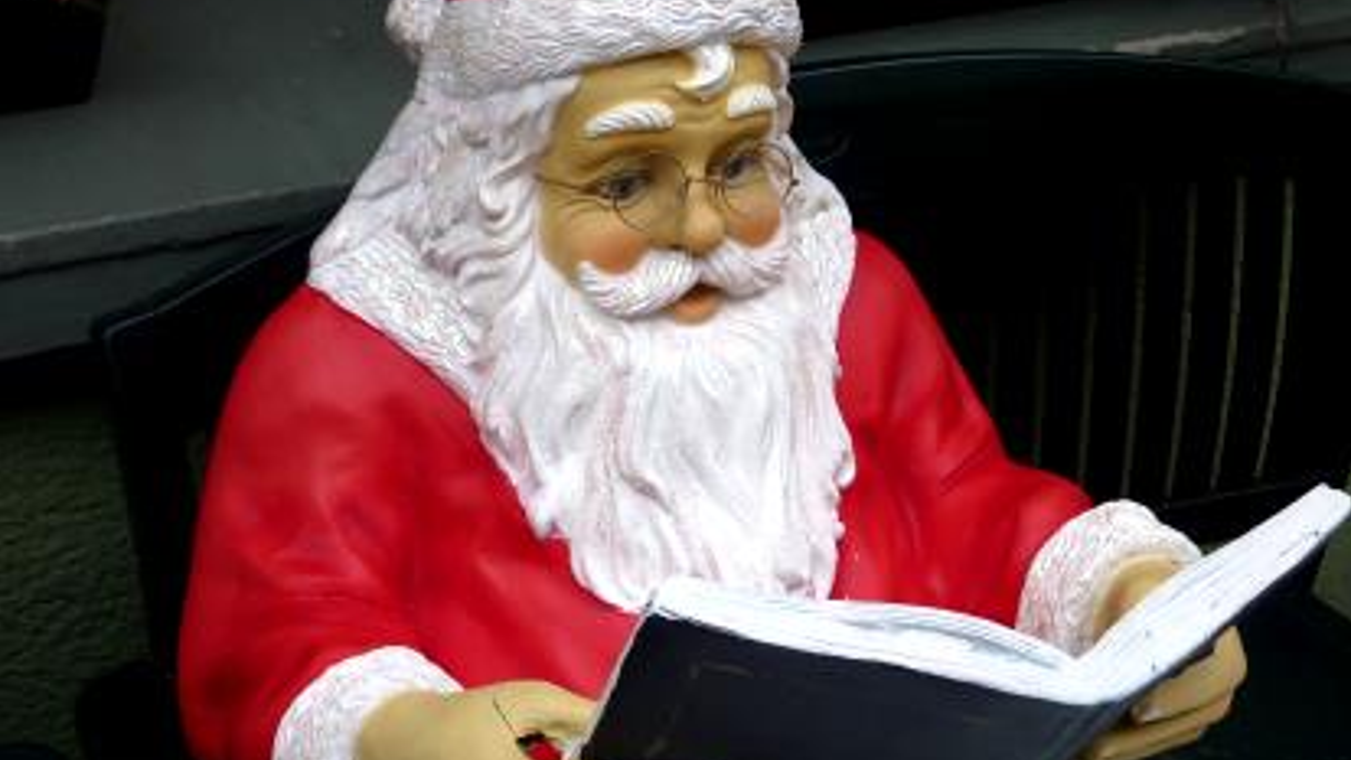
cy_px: 357
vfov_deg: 22.6
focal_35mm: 53
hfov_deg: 39.2
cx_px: 682
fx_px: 1899
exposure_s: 1/60
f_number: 3.8
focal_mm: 7.9
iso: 80
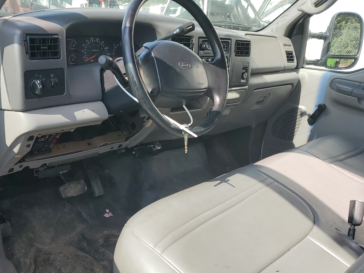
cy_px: 172
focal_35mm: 36
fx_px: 379
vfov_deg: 39.4
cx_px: 134
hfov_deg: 50.8
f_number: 1.5
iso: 50
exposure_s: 1/1000
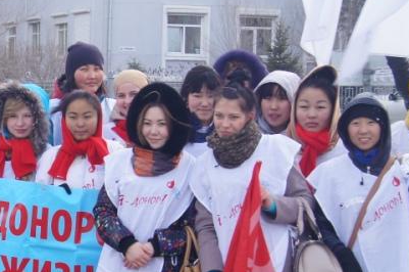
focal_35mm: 115
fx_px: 1304
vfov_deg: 11.8
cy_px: 206
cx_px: 41
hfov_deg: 17.6
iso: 100
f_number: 9
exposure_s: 1/80
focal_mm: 30
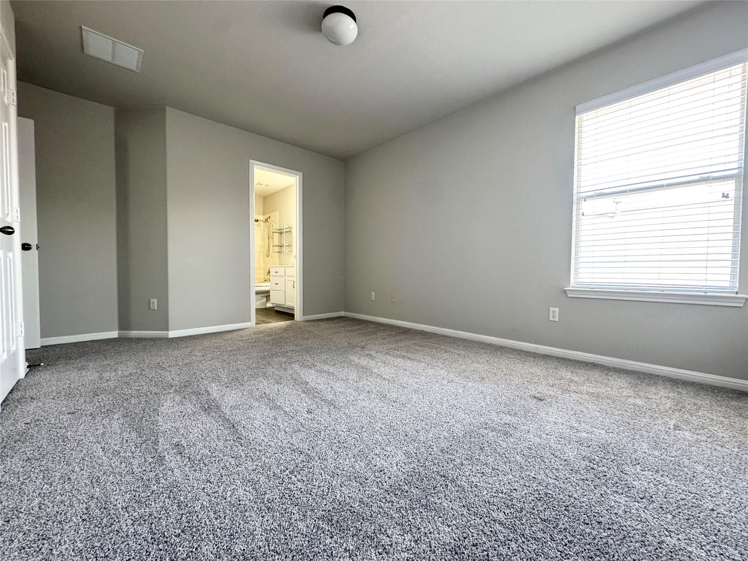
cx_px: 374
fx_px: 303
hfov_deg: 102.1
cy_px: 280
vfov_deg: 85.7
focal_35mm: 14
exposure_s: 1/60
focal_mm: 2.22
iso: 320
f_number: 2.2
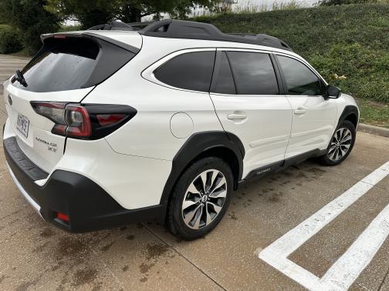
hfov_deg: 71.6
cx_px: 194
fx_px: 270
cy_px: 146
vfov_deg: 56.8
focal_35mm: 24
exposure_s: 1/229
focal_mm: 6.86
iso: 64
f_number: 1.78
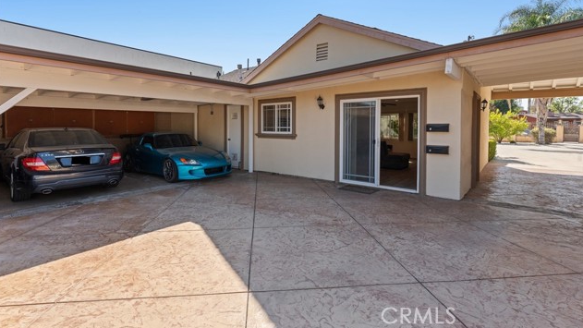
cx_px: 291
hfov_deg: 93.1
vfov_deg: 61.0
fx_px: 276
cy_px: 132
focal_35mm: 18
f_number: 8
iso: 200
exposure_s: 1/320
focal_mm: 16.8
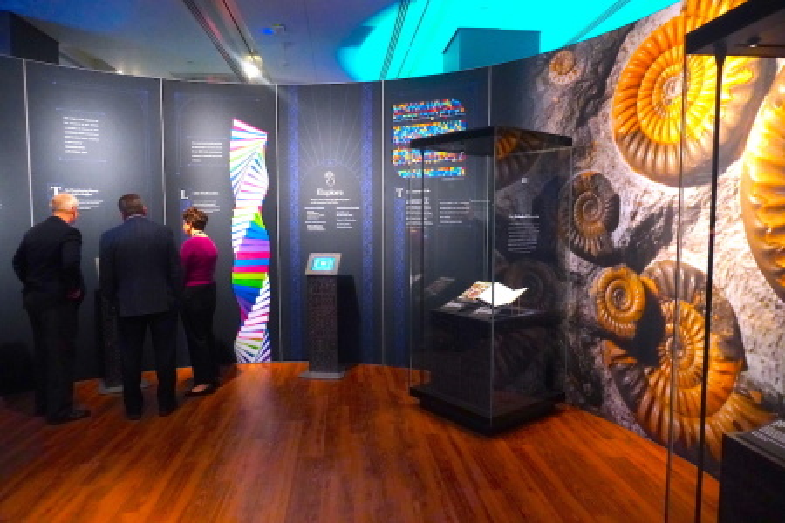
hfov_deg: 73.7
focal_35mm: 24
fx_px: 523
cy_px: 262
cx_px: 392
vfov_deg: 53.1
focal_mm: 16
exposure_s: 1/10
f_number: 3.5
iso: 6400
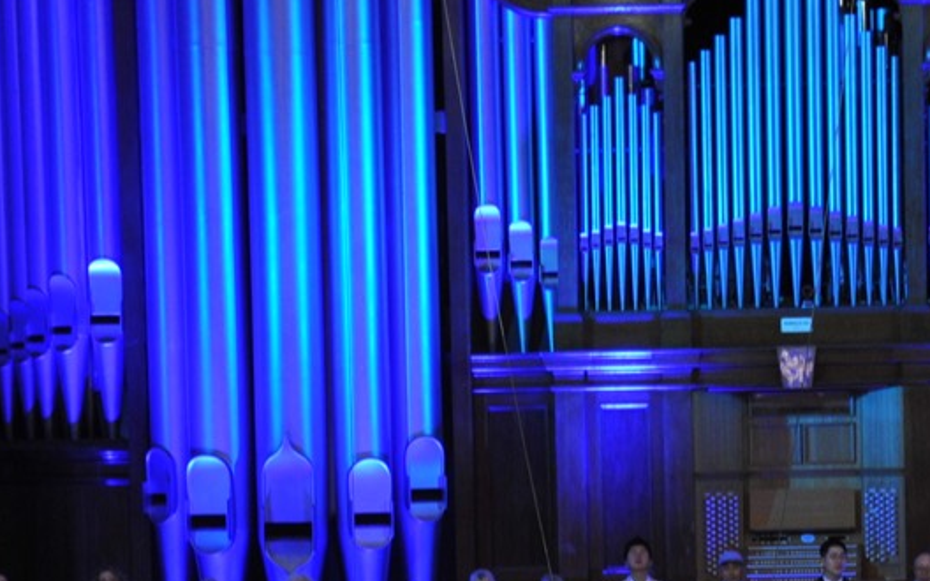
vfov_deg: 6.2
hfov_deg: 10.0
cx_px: 715
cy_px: 739
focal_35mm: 210
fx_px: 5323
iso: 2000
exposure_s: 1/80
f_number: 5
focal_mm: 68
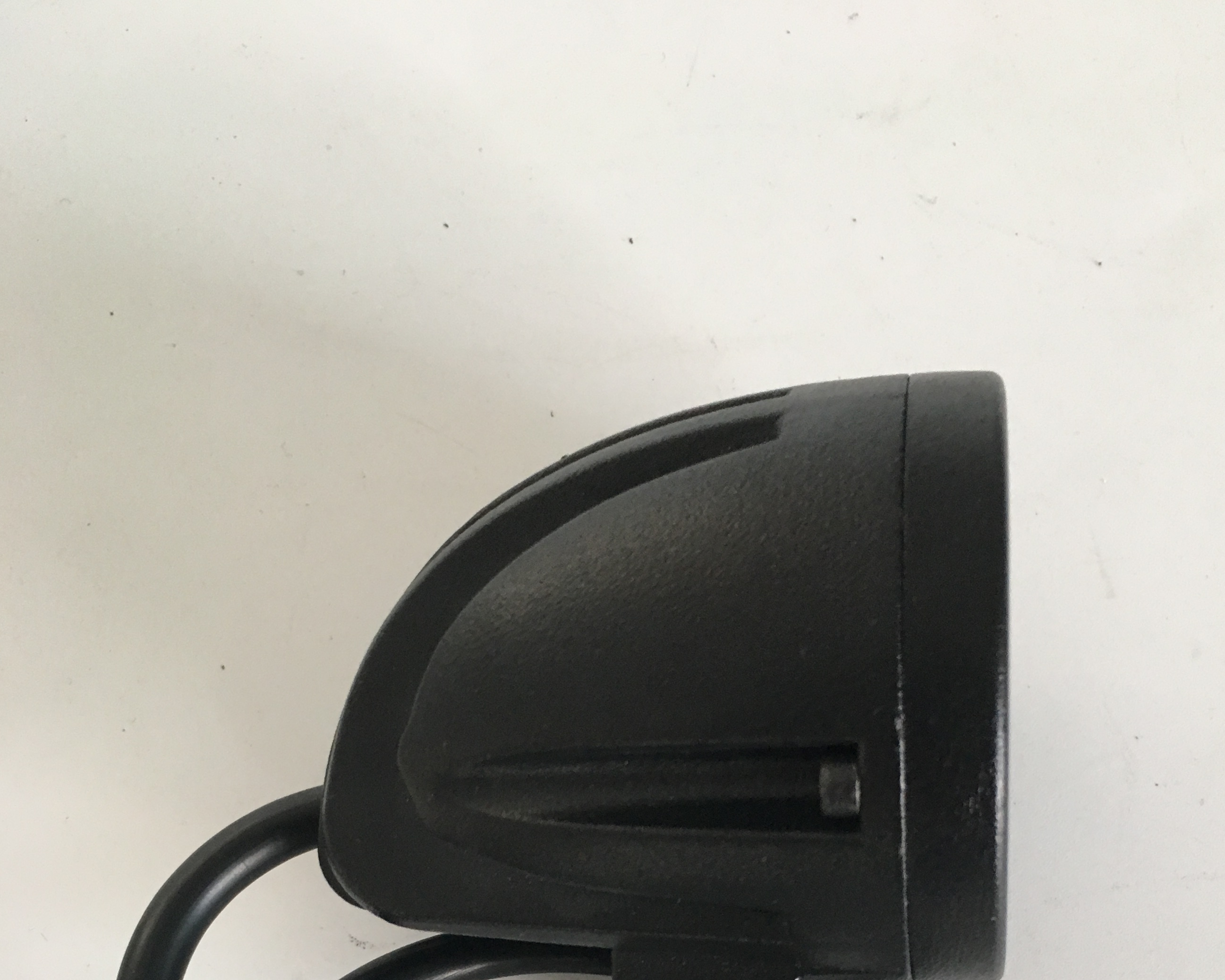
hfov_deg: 41.9
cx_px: 695
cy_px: 951
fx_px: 1595
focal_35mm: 44
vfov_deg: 31.8
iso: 64
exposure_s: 1/33
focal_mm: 4.15
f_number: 2.2
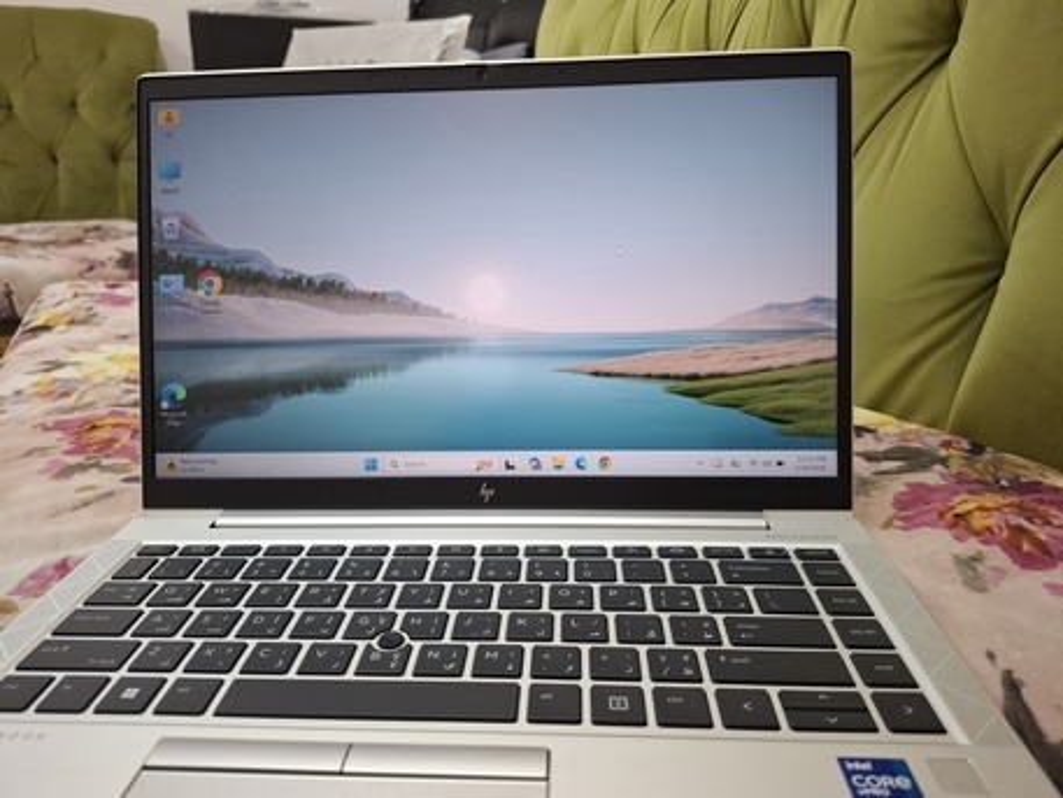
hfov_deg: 73.9
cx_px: 532
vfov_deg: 58.9
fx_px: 706
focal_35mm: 23
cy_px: 399
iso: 250
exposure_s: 1/33
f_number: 1.8
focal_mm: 5.54
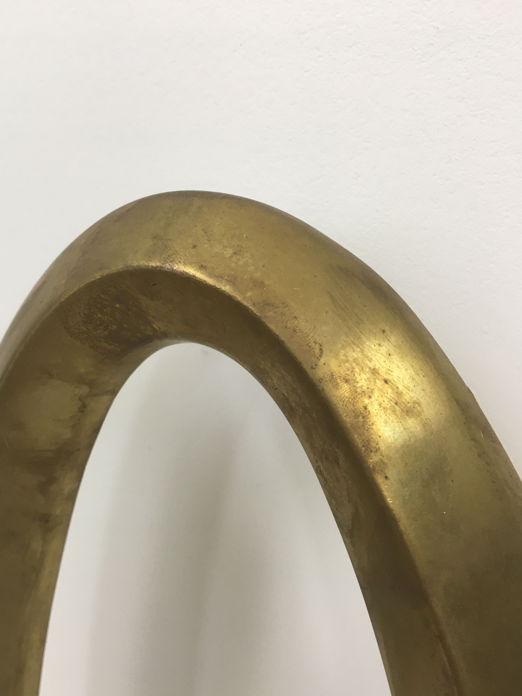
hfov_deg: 44.1
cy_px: 382
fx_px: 643
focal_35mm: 32
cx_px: 240
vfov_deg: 56.7
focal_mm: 4.15
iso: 40
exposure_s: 1/33
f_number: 2.2
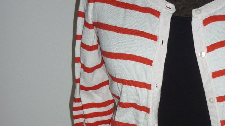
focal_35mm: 74
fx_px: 441
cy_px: 102
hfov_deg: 28.3
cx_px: 164
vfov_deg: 16.2
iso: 100
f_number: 2.8
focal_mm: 5.5
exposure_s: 1/30
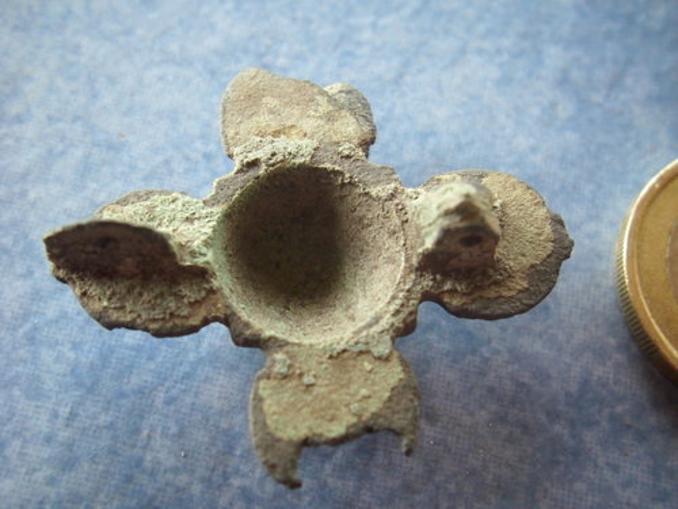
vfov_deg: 45.4
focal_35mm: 31
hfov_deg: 58.4
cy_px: 254
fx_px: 607
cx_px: 339
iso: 100
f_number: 2.8
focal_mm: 6.2
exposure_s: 1/60
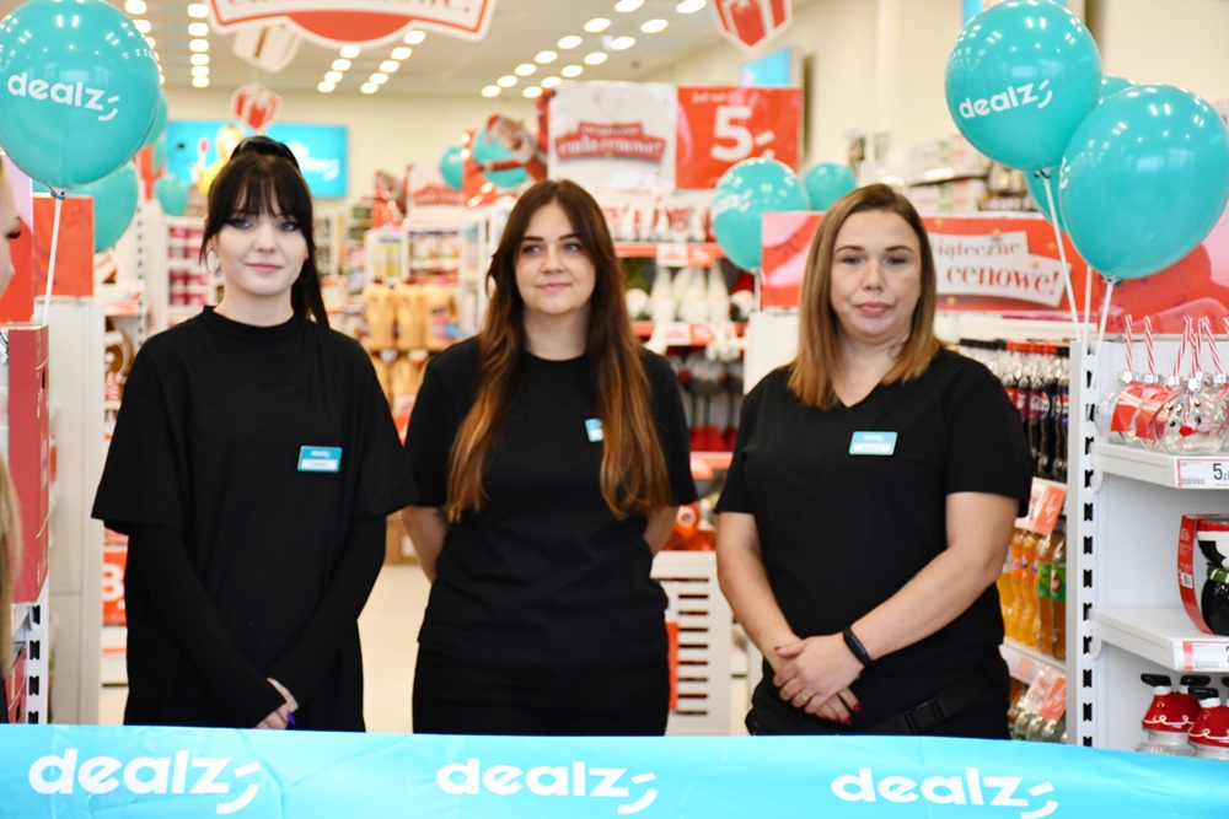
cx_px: 614
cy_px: 410
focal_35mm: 84
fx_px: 2868
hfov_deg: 24.2
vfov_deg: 16.3
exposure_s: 1/250
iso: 1800
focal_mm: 56
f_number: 4.8
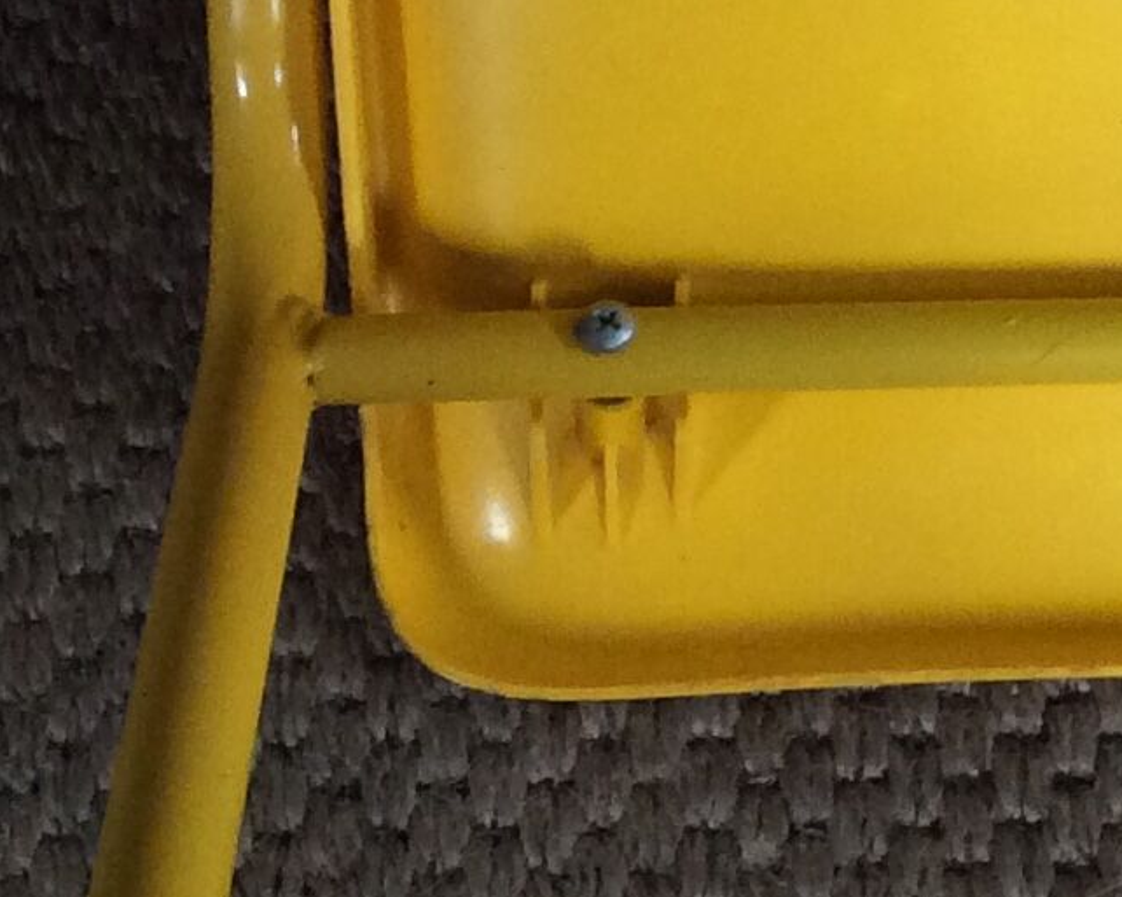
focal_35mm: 126
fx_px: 4182
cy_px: 28
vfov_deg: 12.1
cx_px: 1141
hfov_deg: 15.0
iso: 160
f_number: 2.4
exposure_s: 1/25
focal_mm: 3.3
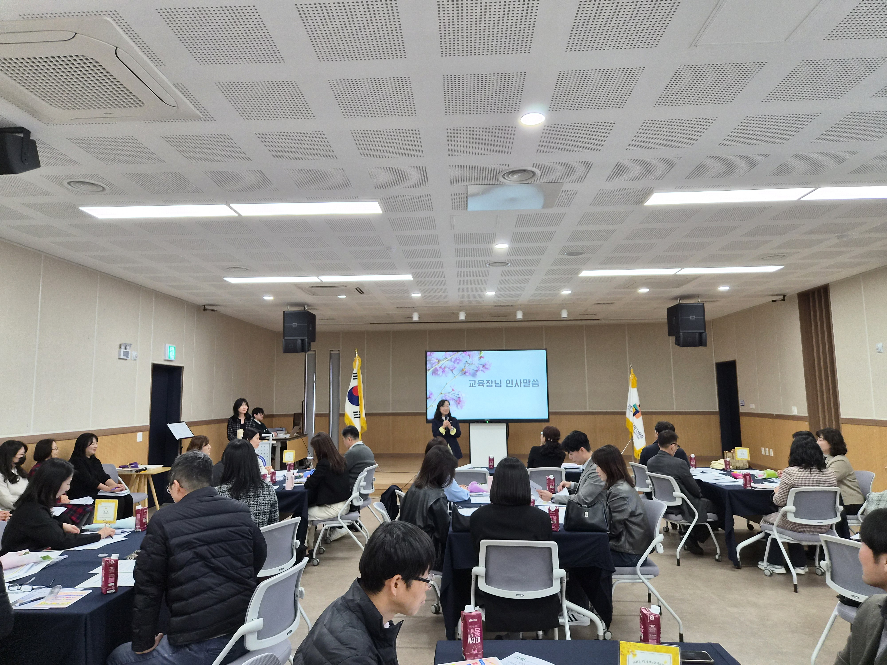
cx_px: 444
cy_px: 332
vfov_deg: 58.9
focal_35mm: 23
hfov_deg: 73.9
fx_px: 589
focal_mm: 5.4
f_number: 1.8
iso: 64
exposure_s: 1/120
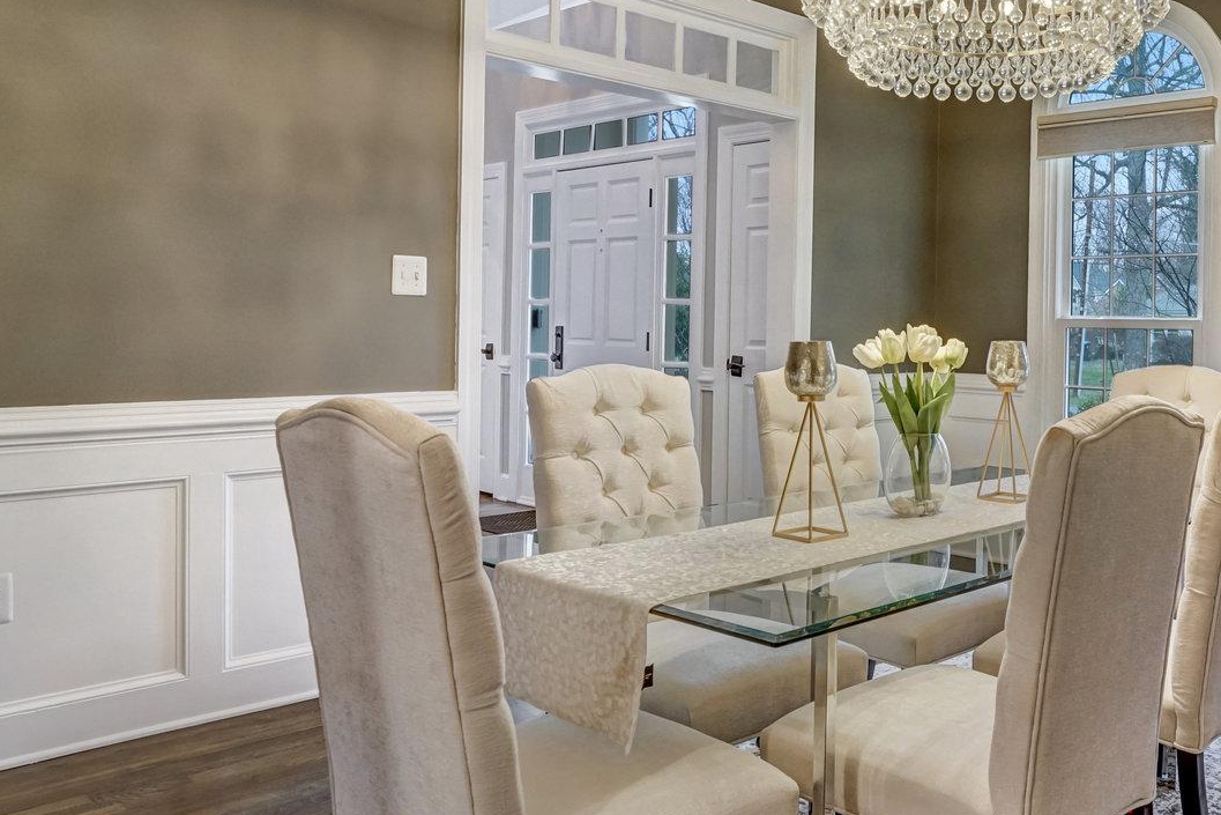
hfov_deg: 58.1
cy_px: 323
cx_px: 870
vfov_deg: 42.1
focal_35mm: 31
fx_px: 1051
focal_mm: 16
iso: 1250
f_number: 8
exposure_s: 1/20
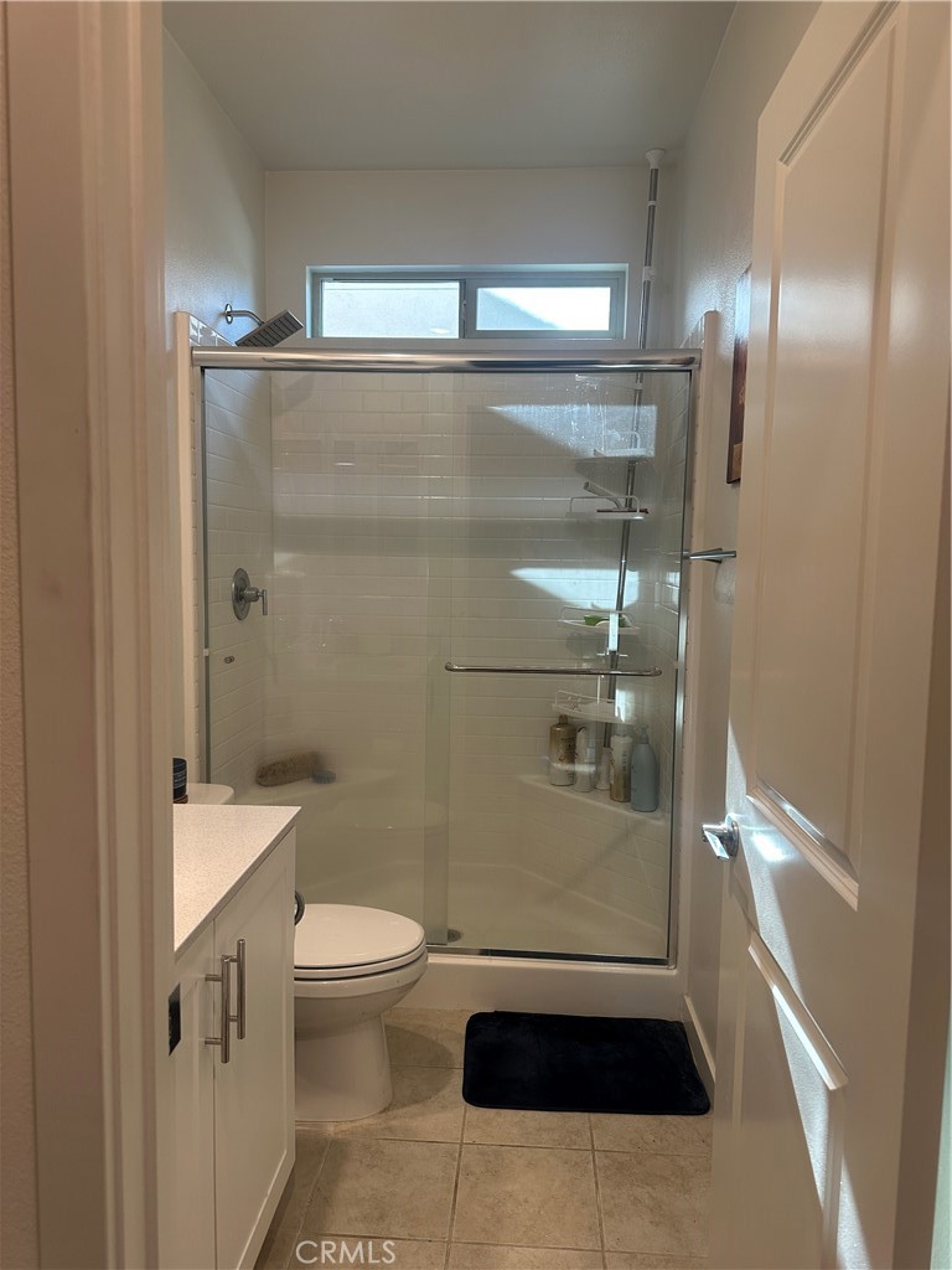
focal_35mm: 24
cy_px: 635
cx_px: 476
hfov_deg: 56.8
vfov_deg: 71.6
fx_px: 880
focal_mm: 6.86
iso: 160
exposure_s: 1/120
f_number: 1.78
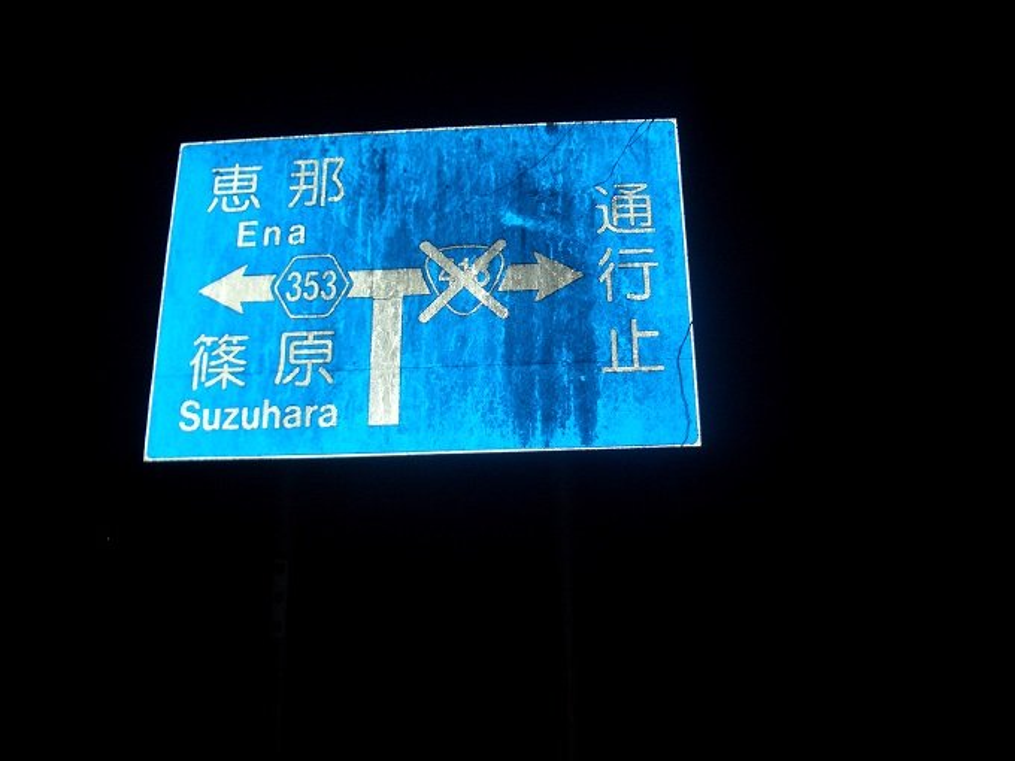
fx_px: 1026
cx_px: 508
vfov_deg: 40.7
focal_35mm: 35
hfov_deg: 52.6
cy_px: 380
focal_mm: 5.8
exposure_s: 1/60
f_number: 2.6
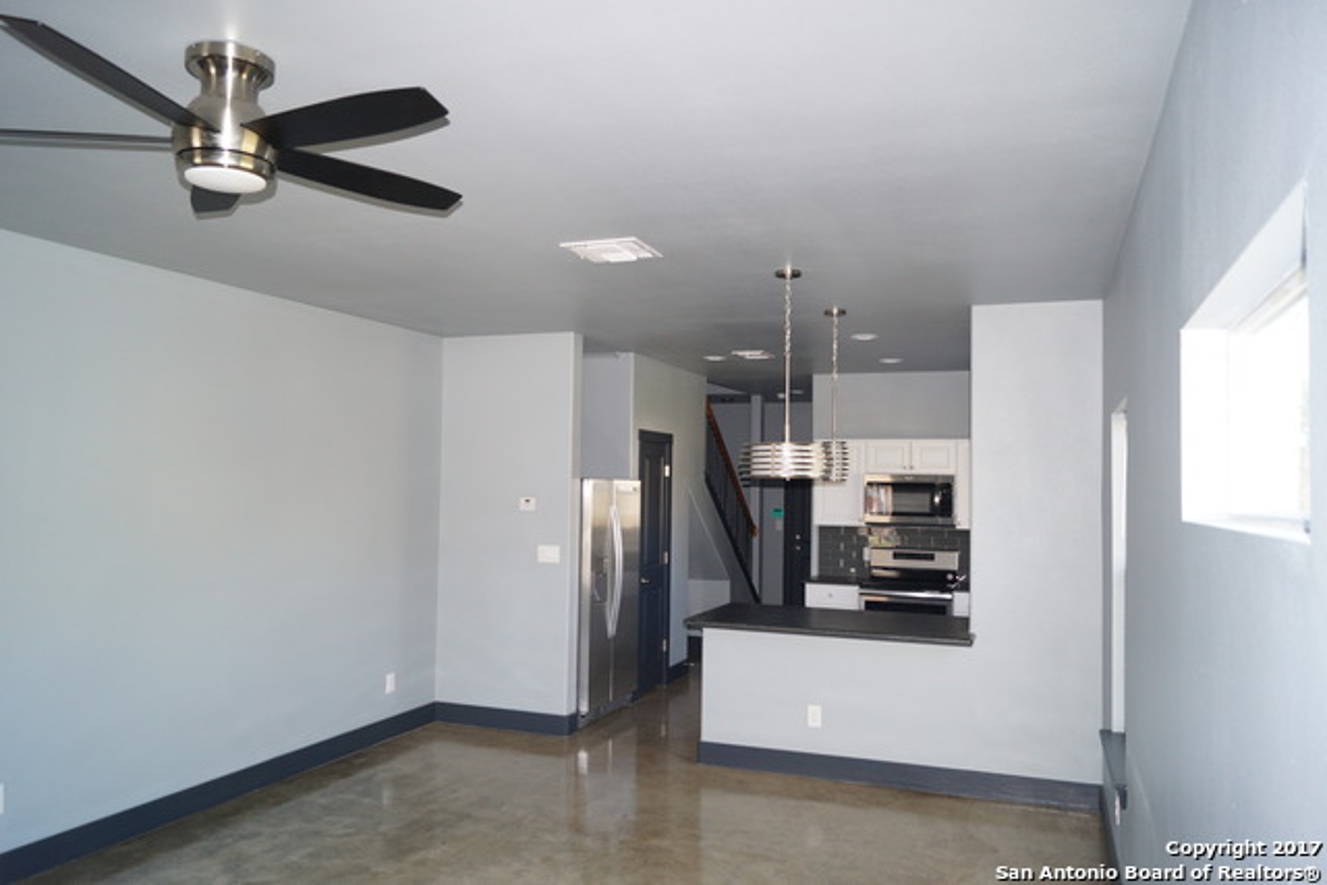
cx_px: 664
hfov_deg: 67.4
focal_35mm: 27
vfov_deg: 48.0
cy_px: 442
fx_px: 995
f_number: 4
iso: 400
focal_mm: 18
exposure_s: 1/60
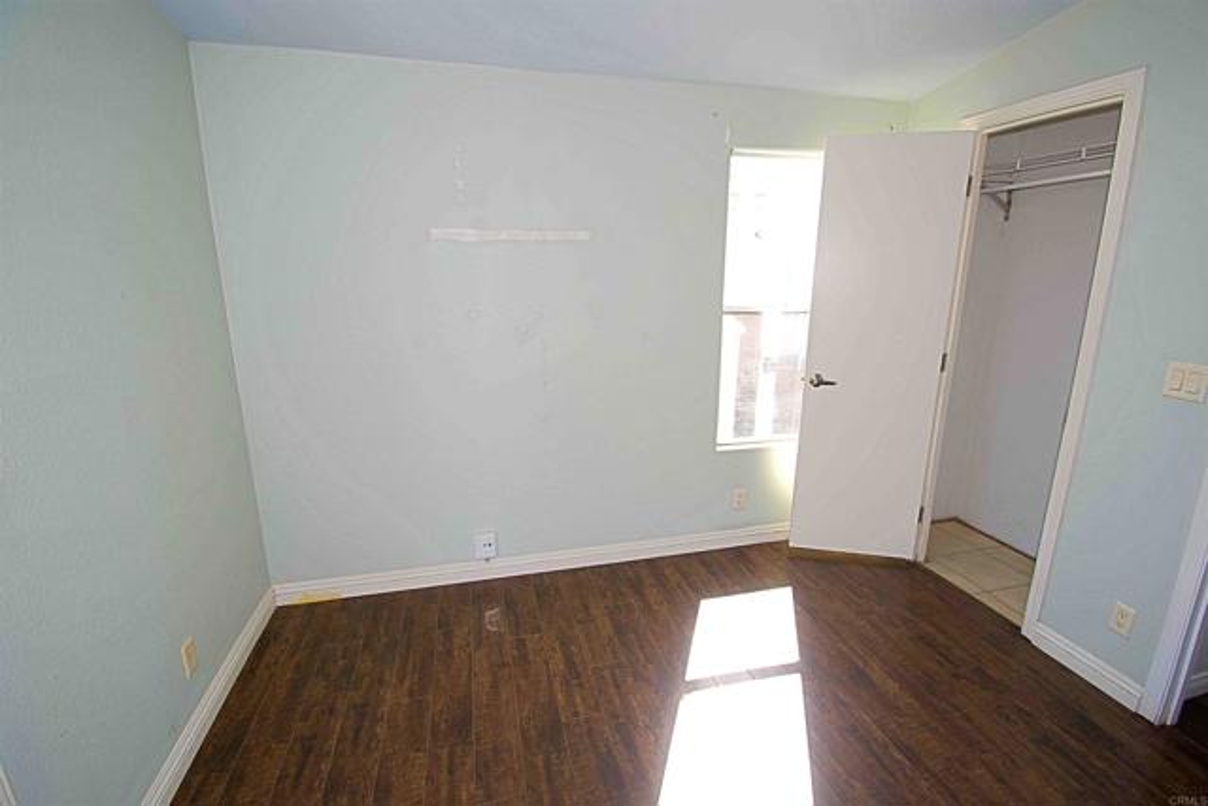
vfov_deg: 77.4
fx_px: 503
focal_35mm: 15
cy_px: 403
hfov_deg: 100.4
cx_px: 604
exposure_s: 1/125
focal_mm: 10
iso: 200
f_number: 5.6
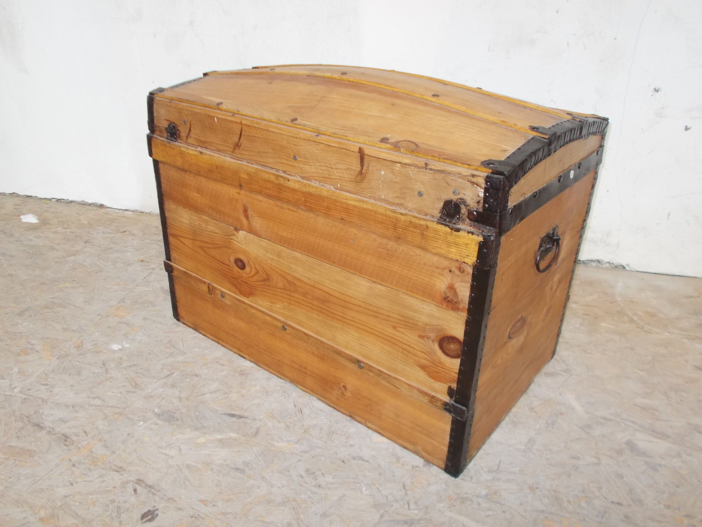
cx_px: 351
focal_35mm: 30
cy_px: 264
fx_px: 608
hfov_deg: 60.0
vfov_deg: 46.8
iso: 200
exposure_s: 1/25
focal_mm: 5.3
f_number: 3.4
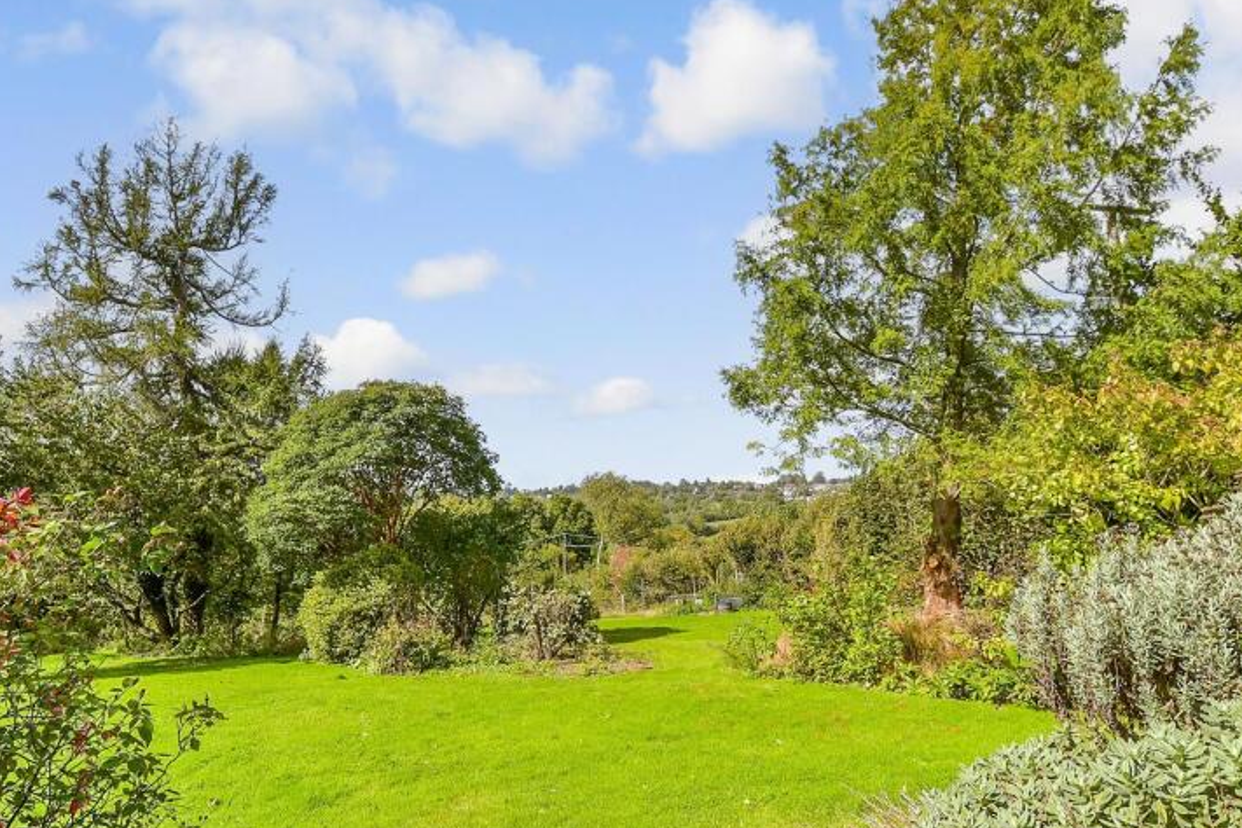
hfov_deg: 53.1
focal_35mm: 36
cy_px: 469
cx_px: 597
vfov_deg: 36.8
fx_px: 1242
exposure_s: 1/320
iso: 160
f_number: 8
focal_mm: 17
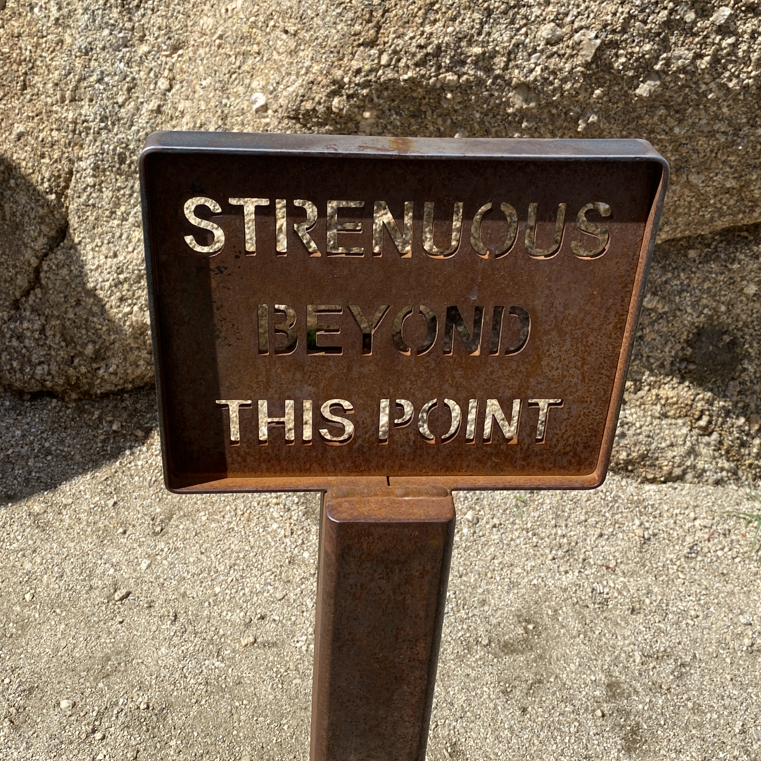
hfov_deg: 43.8
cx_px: 363
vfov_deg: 43.7
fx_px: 945
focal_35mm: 38
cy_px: 325
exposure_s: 1/1147
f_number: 1.8
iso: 32
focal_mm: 4.25
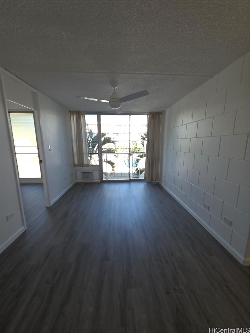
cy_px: 166
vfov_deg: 106.2
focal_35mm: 13
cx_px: 125
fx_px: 125
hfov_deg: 89.9
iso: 25
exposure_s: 1/60
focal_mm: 2.2
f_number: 1.9
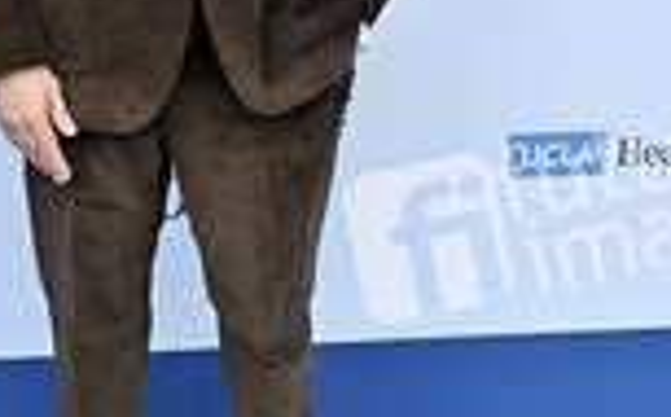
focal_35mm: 104
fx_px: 1898
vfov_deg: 12.4
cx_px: 171
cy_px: 0
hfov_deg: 19.9
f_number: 6.3
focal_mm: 39
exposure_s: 1/320
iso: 640
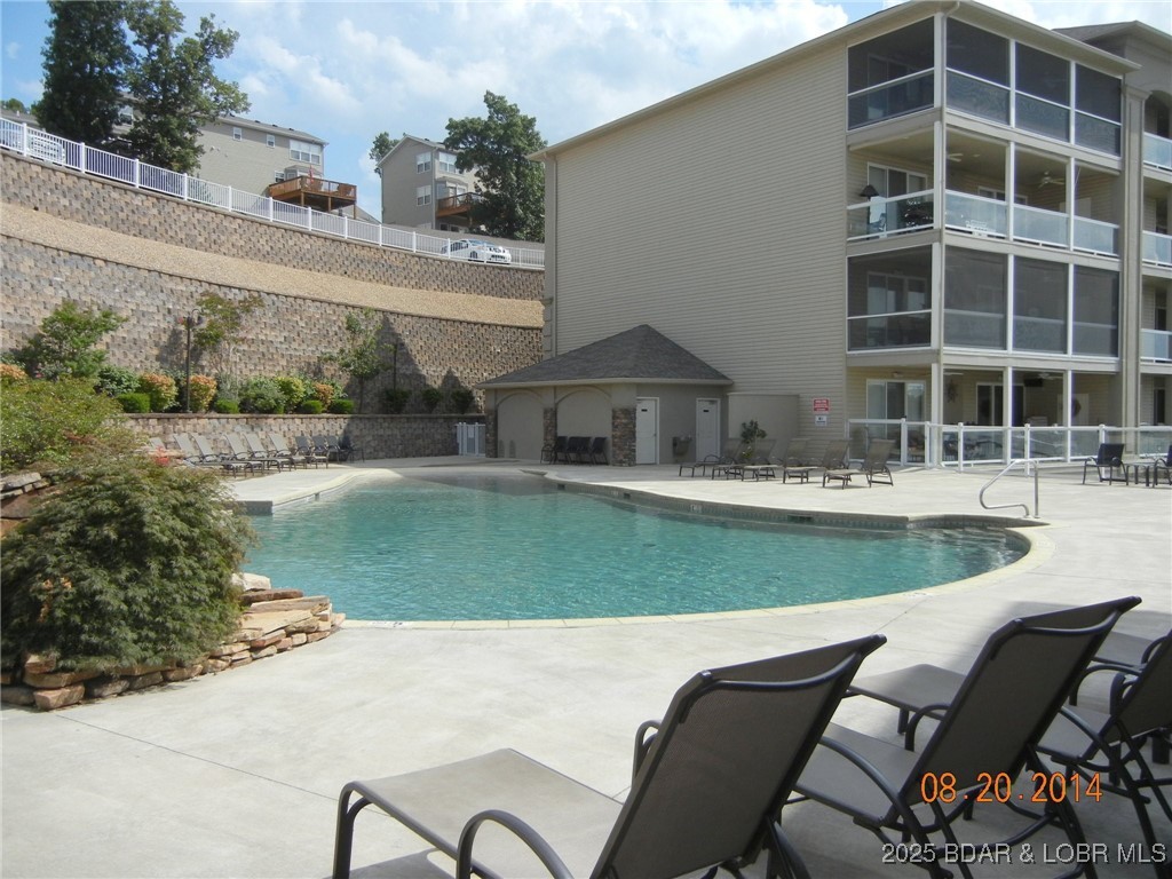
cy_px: 440
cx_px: 586
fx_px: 1016
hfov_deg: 60.0
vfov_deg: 46.8
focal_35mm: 30
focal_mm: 5.4
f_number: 7
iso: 160
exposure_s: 1/460
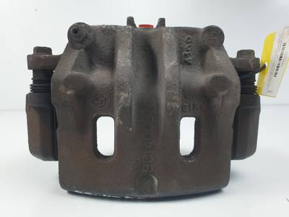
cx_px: 144
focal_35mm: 26
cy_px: 108
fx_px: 217
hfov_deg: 67.3
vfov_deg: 53.1
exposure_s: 1/100
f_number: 2.4
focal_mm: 4.3
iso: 50
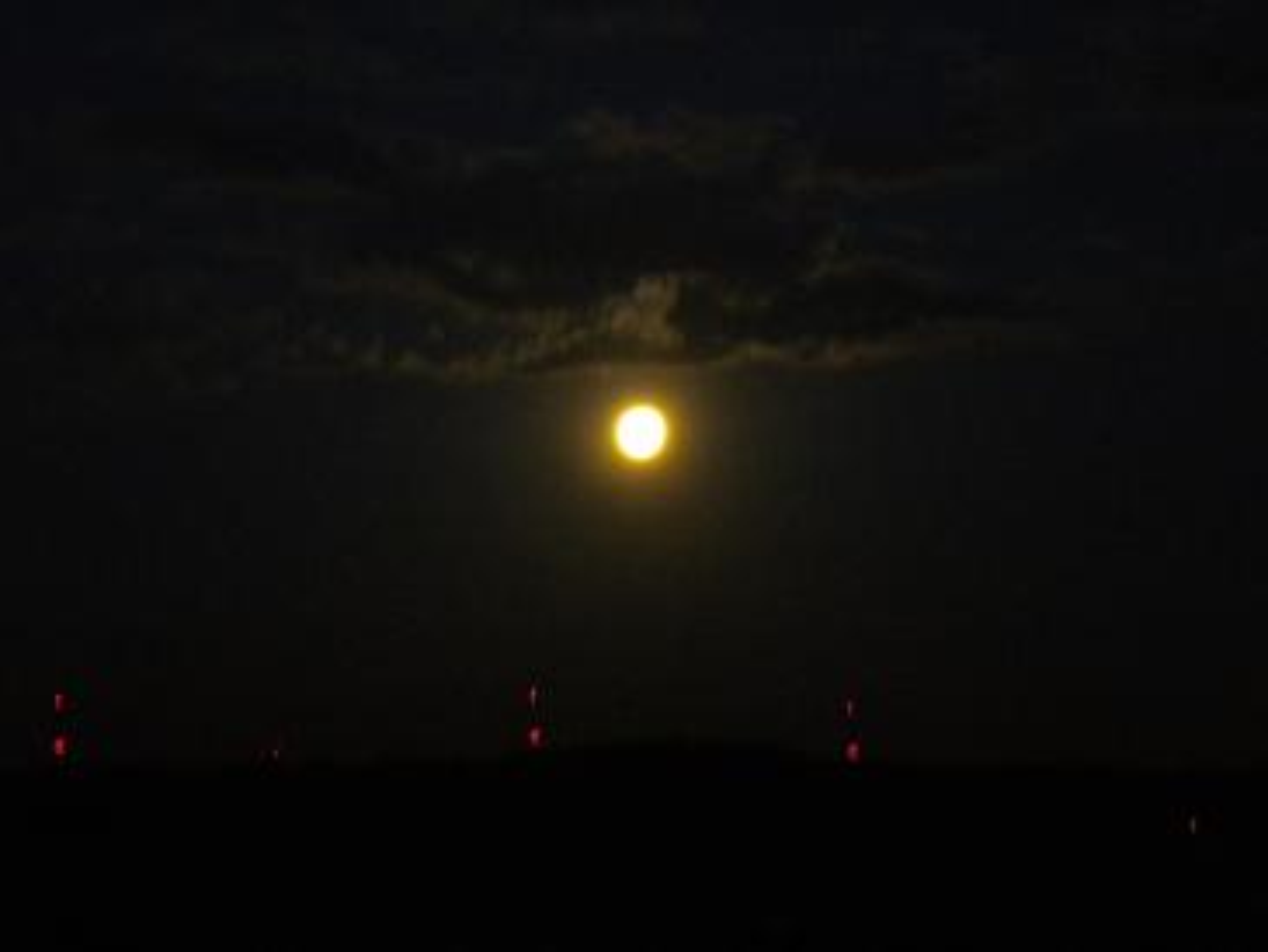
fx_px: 3847
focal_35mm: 105
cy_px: 476
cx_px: 634
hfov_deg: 18.7
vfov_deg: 14.1
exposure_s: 1/2
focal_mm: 18.9
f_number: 5.9
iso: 400
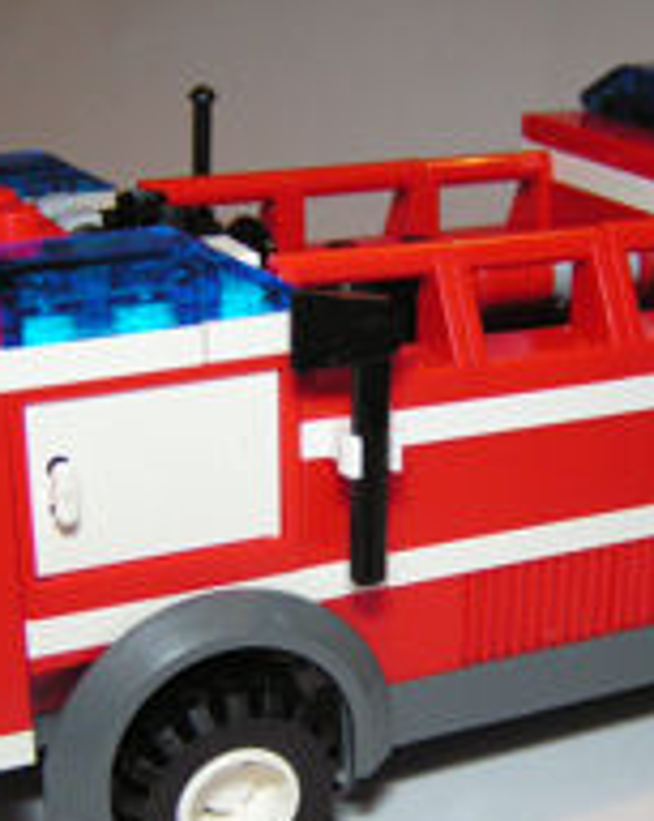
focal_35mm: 66
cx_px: 430
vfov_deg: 28.7
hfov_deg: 23.0
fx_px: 1601
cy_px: 470
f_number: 2.8
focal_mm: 6.3
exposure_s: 1/40
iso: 200
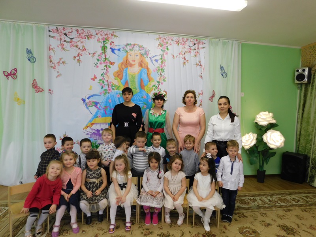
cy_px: 118
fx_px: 210
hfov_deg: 73.9
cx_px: 158
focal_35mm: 23
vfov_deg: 58.9
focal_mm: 4
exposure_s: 1/30
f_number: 3
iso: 125
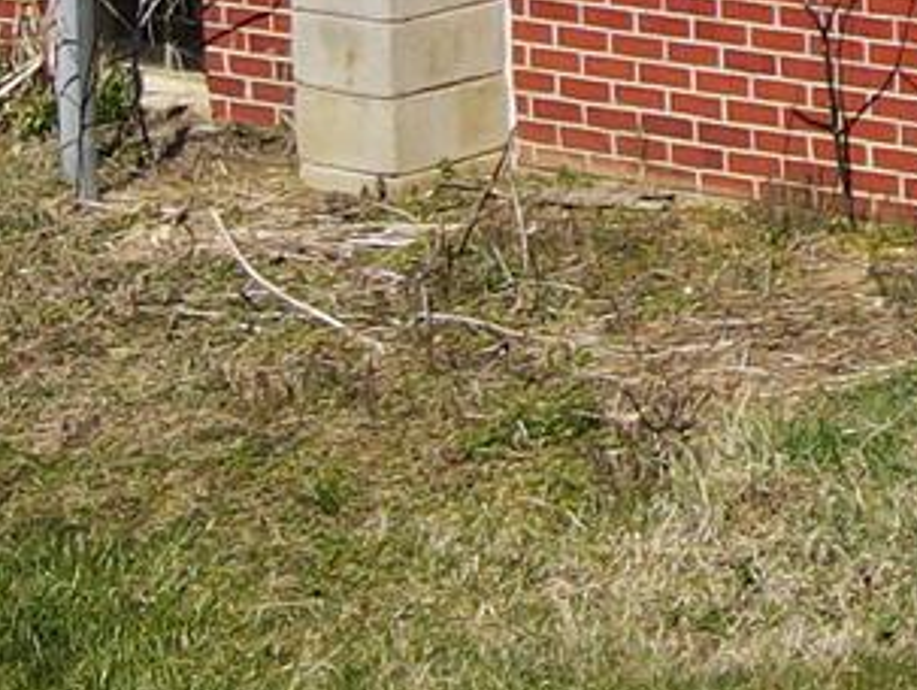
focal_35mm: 162
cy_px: -548
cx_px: 1882
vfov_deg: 8.8
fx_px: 4297
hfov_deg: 11.0
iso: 100
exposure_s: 1/1000
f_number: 2.8
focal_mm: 4.5
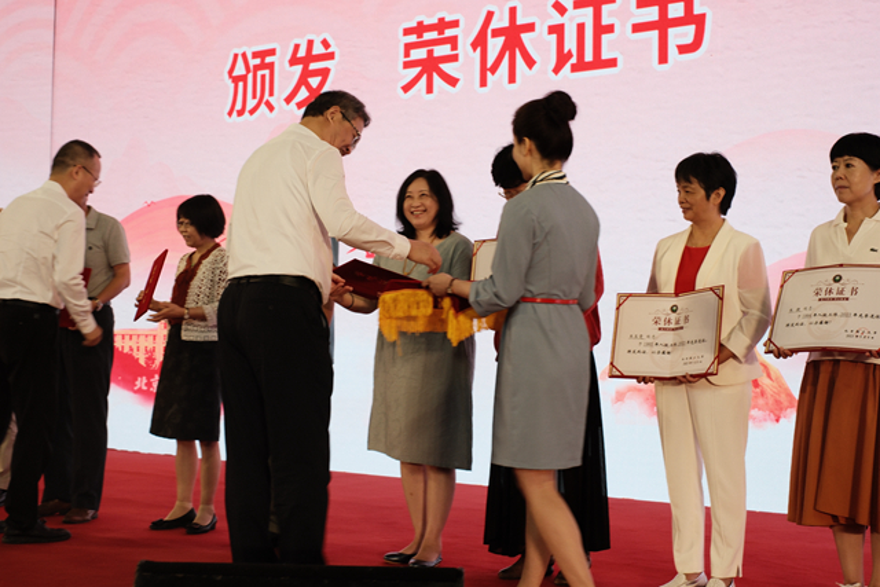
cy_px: 294
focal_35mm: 53
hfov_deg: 37.5
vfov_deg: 25.5
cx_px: 440
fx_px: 1296
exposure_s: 1/52
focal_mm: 35
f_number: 5.6
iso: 640
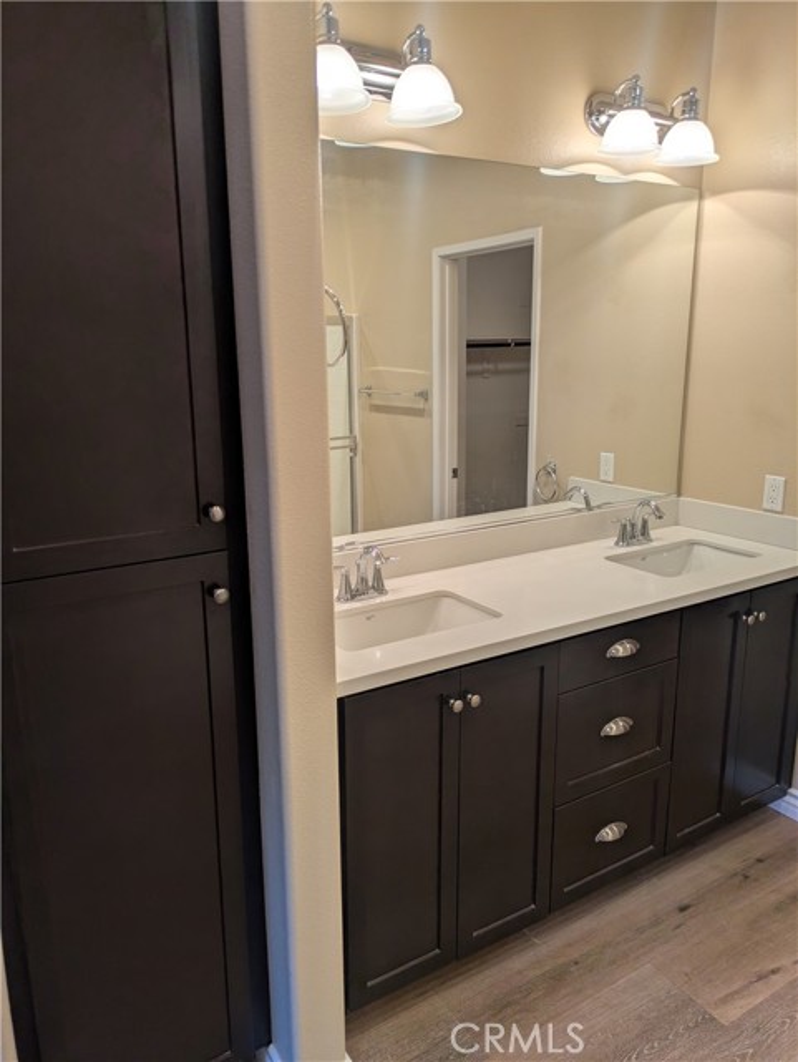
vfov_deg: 69.4
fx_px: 767
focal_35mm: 25
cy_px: 531
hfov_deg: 54.9
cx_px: 399
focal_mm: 5.43
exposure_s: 1/60
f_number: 1.89
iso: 55
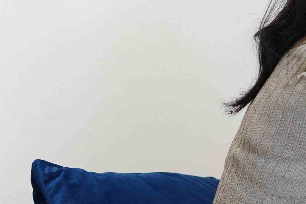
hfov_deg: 14.3
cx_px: 518
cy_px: 52
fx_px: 1096
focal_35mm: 129
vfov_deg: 10.6
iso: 800
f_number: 2
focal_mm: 24
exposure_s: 1/640
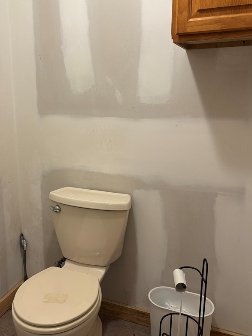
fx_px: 330
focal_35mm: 34
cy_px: 154
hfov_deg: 41.4
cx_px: 91
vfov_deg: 53.9
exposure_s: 1/60
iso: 100
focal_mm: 5.96
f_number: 1.6
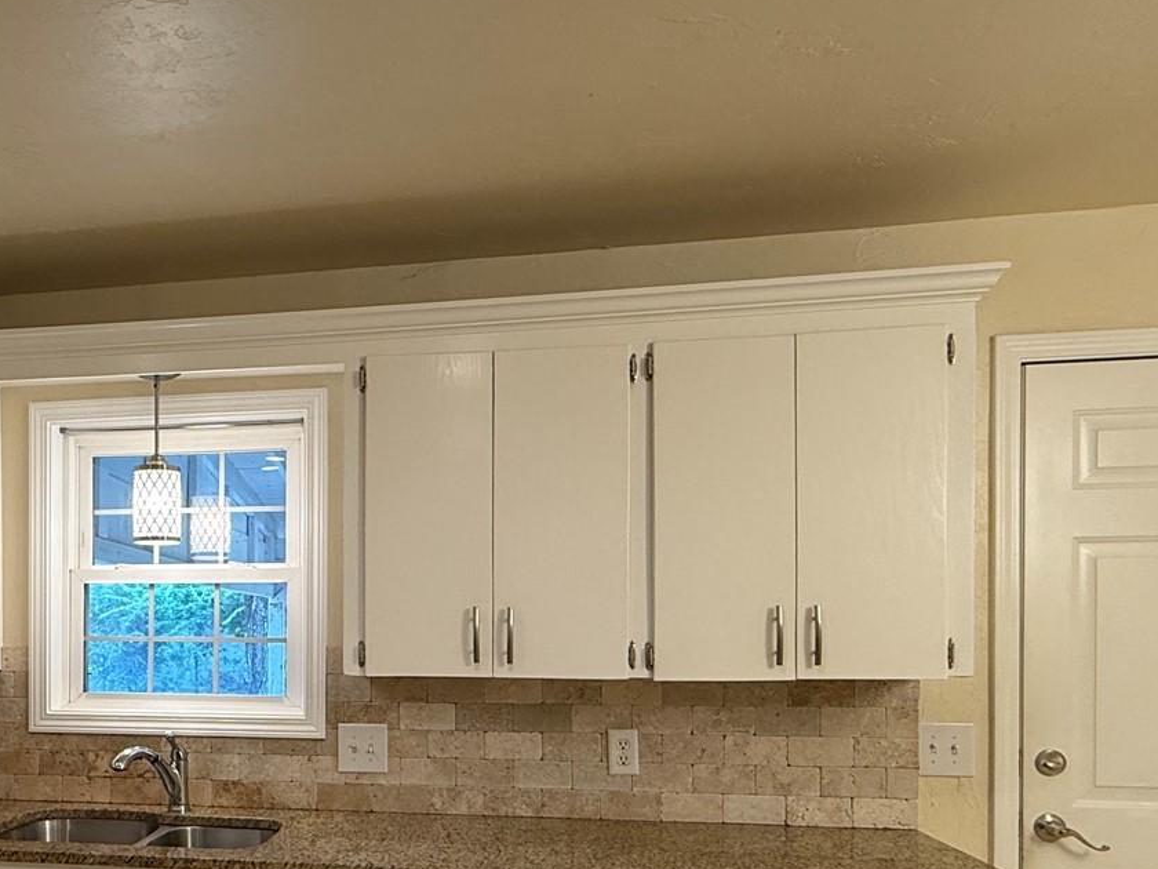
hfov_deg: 54.0
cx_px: 278
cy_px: 643
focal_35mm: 32
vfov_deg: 42.9
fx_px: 1070
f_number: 2.2
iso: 100
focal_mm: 2.22
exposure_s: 1/120
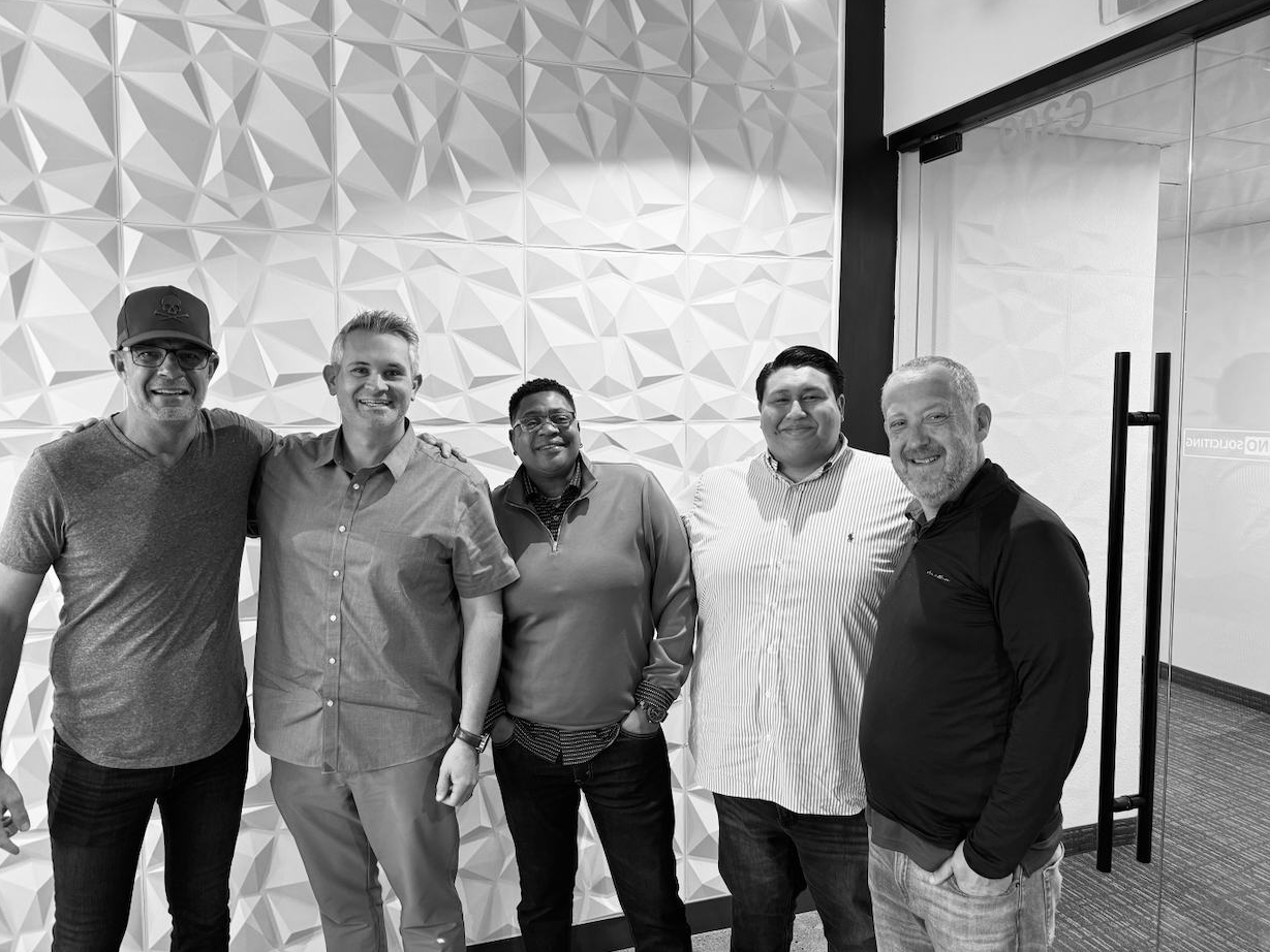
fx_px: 917
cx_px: 619
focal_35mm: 25
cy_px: 458
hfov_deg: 69.4
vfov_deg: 54.9
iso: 200
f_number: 1.78
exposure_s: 1/60
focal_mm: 6.76
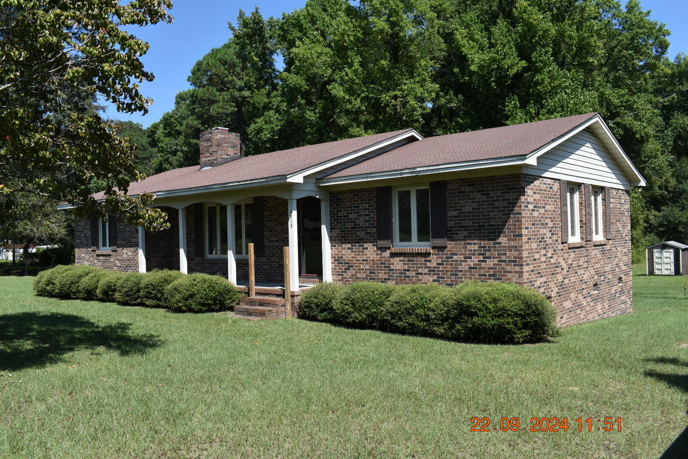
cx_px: 344
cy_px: 230
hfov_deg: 61.9
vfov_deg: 43.6
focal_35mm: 30
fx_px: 573
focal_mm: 20
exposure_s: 1/250
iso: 100
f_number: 8
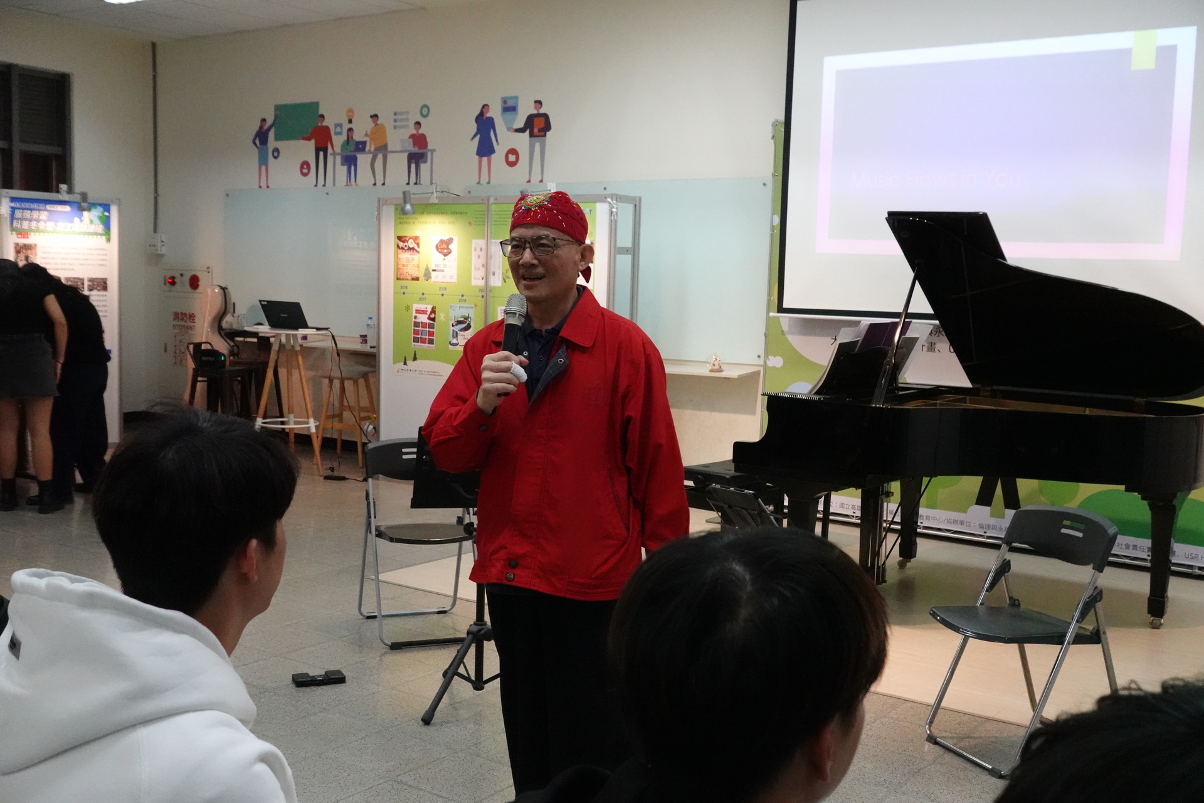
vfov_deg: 35.1
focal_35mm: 38
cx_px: 602
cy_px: 402
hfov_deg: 50.7
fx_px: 1271
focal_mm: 14.1
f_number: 4
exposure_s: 1/250
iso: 4000
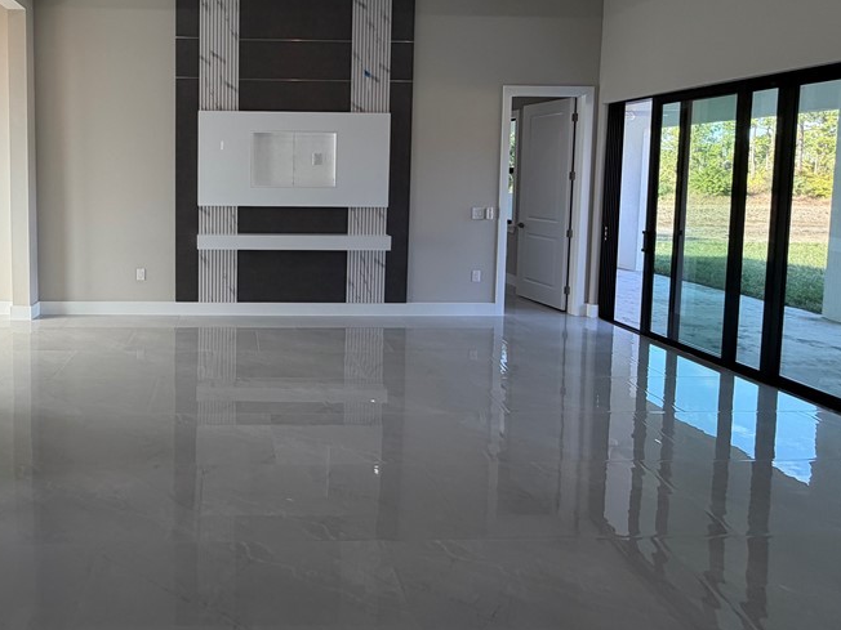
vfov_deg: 59.4
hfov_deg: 73.0
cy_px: 201
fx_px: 534
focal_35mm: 22
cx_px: 250
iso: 80
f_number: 2.2
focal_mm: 2.22
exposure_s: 1/120
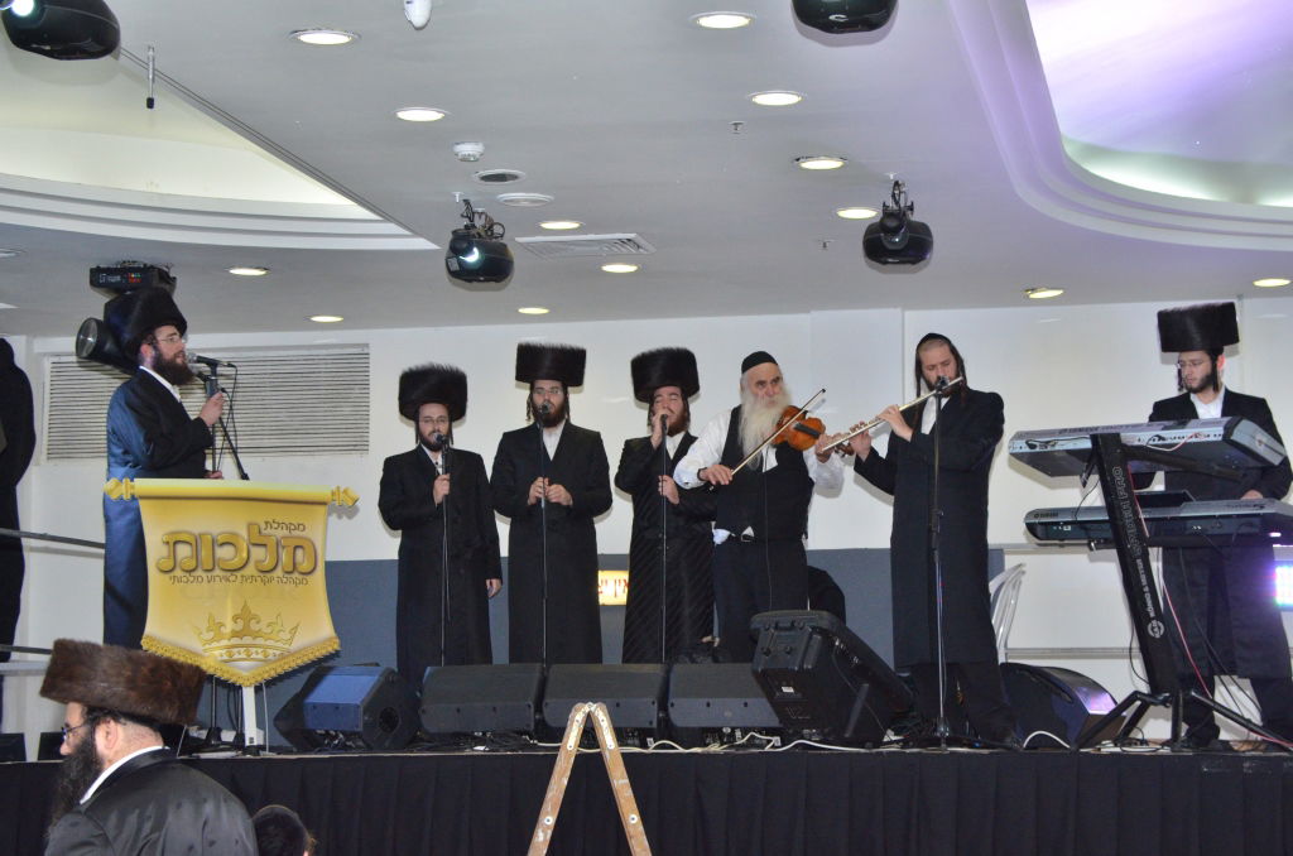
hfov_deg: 26.0
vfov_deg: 17.4
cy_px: 428
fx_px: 2795
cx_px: 646
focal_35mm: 78
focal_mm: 52
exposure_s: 1/160
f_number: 5.3
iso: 1250
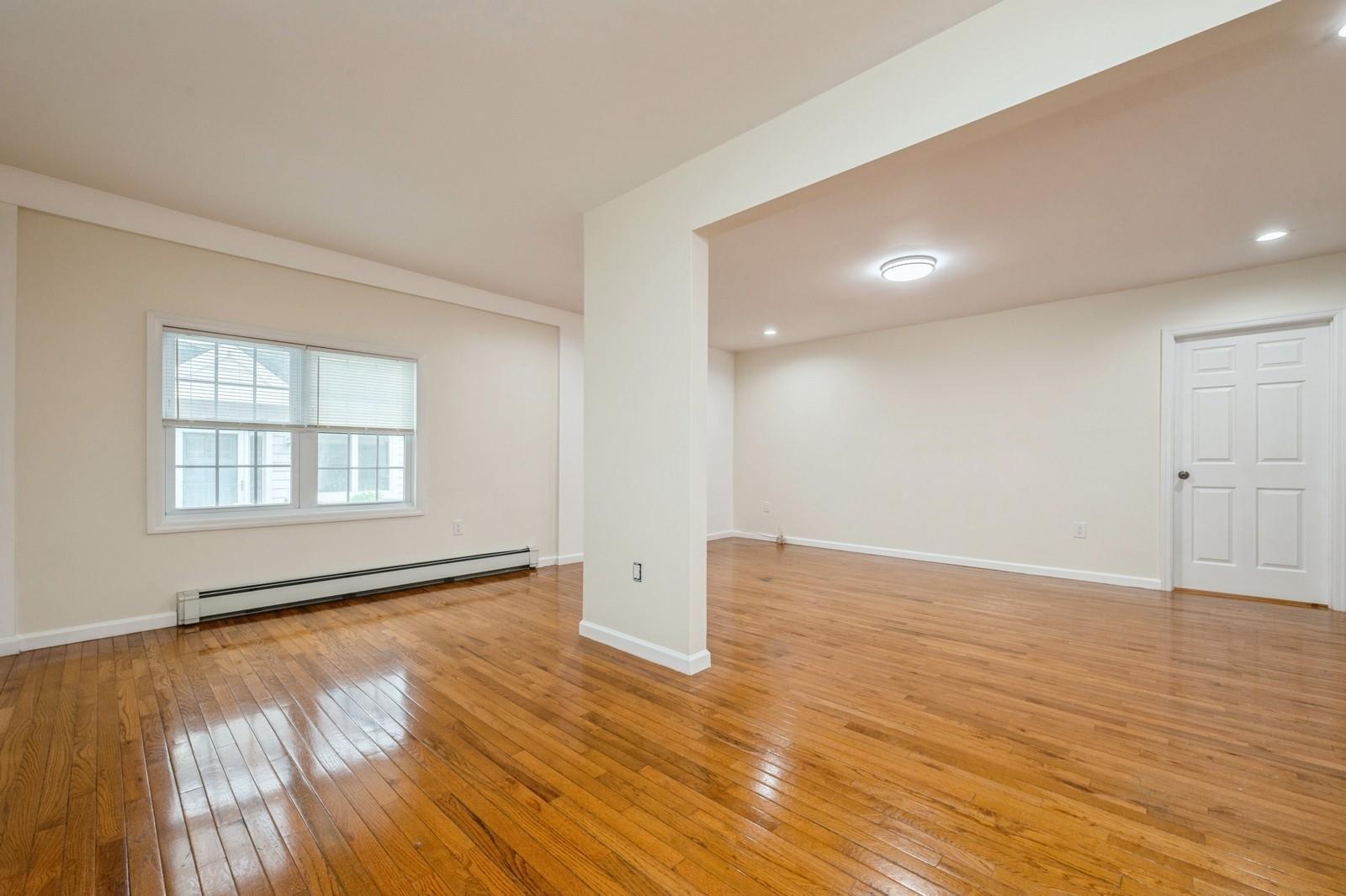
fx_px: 523
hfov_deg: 104.3
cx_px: 673
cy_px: 448
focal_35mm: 14
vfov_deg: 81.2
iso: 400
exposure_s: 1/10
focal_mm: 14
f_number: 11
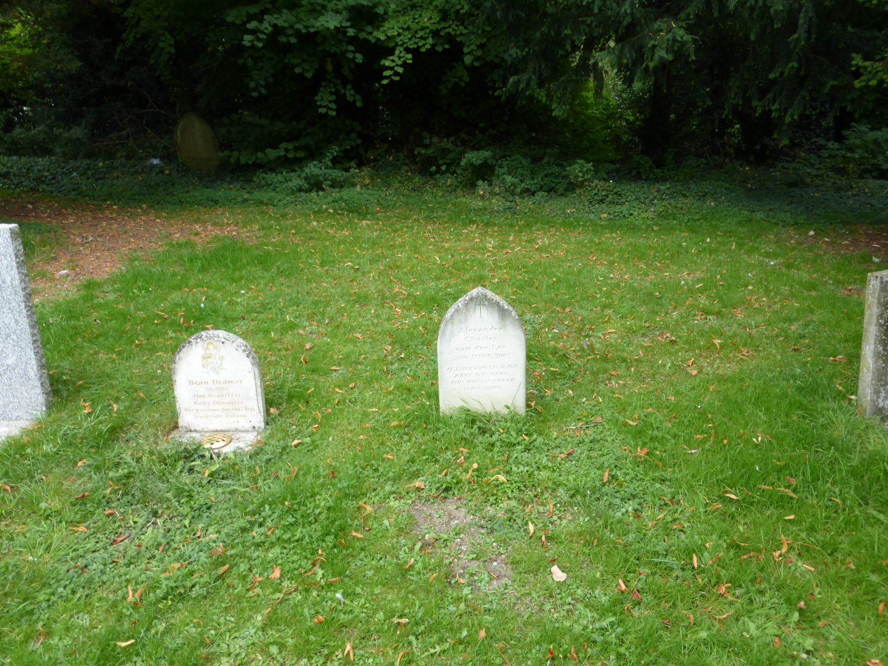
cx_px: 444
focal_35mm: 25
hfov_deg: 69.4
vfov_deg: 54.9
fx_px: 641
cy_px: 333
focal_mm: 4.3
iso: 100
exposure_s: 1/80
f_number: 3.3
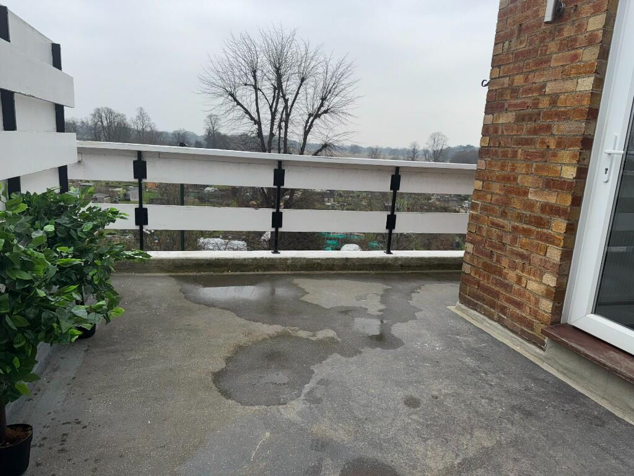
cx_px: 317
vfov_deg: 56.8
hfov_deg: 71.6
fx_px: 440
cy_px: 238
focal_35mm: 24
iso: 50
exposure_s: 1/166
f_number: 1.78
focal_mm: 6.76
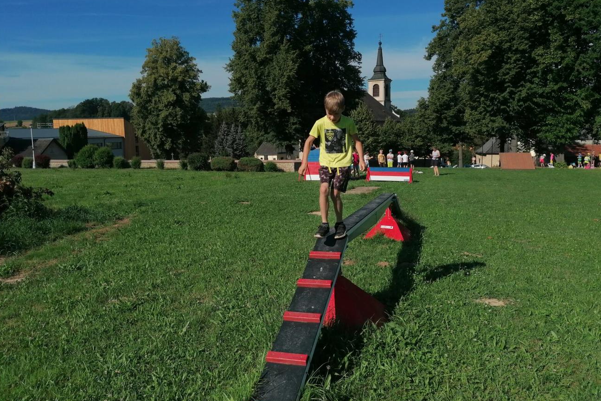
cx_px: 307
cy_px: 184
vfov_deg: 44.9
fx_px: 484
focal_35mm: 29
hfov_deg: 63.7
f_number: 1.8
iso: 50
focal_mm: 4.75
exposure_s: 1/2660
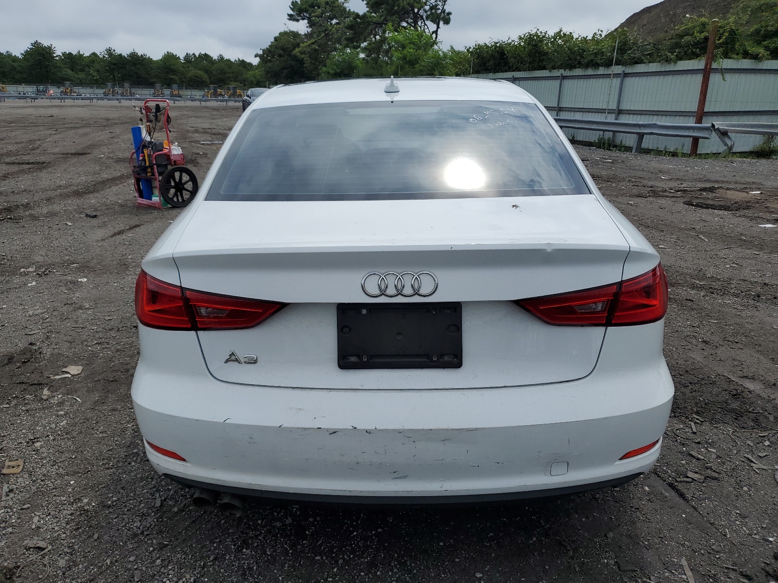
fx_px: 584
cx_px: 389
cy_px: 292
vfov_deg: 53.1
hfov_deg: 67.3
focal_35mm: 26
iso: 50
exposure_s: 1/10000
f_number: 1.5
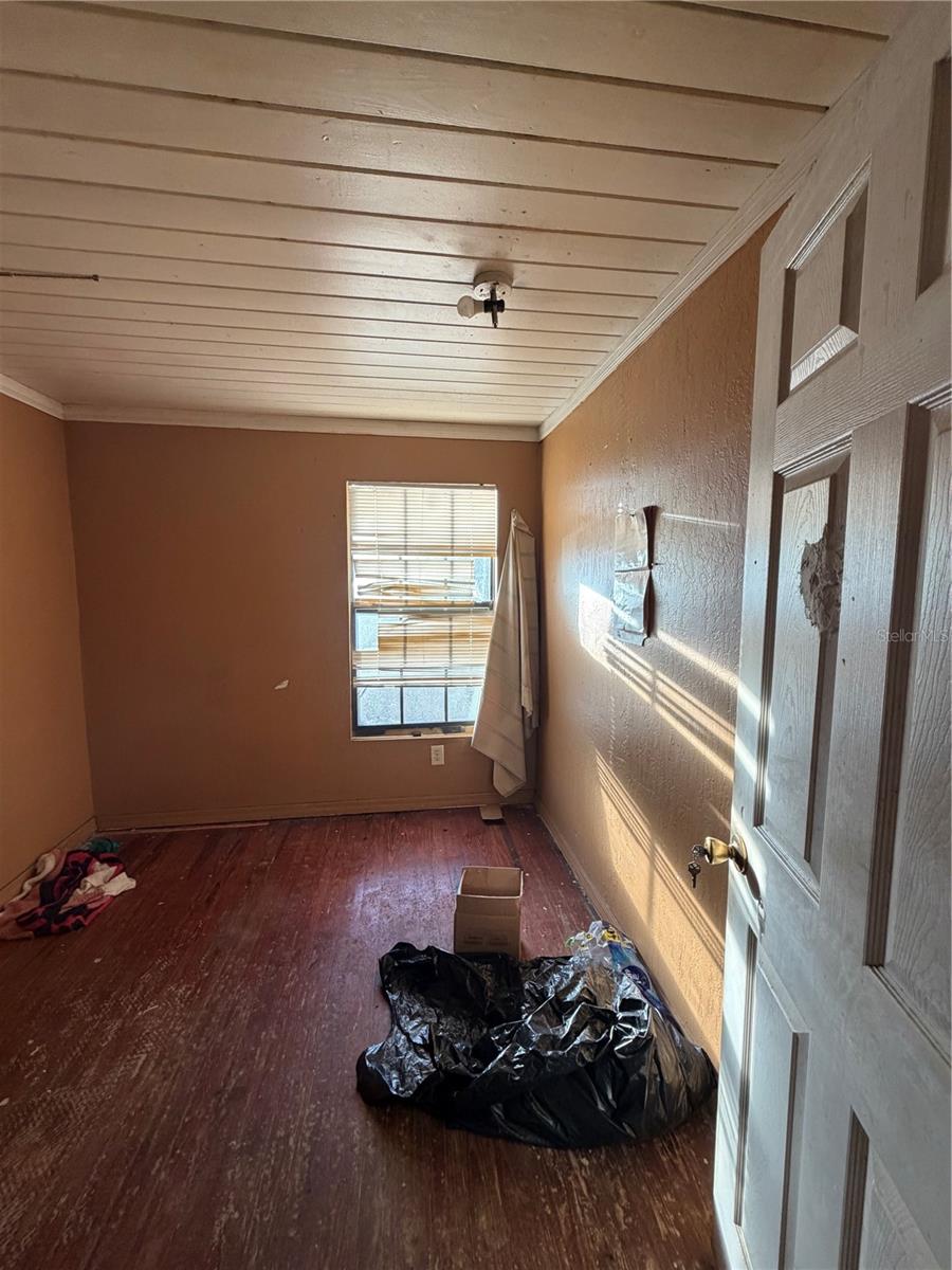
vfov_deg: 102.1
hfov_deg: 85.7
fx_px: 513
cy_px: 635
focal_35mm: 14
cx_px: 476
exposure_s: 1/121
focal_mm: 2.22
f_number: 2.2
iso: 250
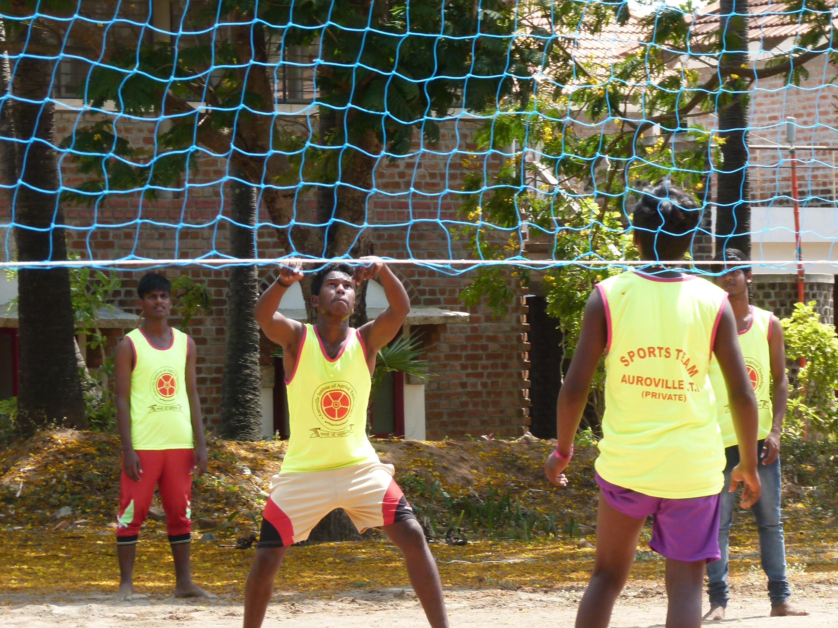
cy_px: 280
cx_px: 527
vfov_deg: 8.3
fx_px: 4333
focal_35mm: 179
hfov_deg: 11.0
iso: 100
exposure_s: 1/320
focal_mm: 24.9
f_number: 4
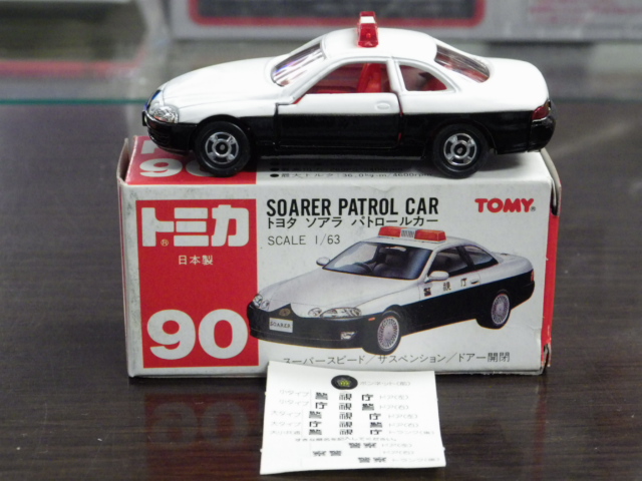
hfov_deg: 22.5
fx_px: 1614
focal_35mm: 87
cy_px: 240
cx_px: 321
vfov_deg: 17.0
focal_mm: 15.6
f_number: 4.4
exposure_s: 1/30
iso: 800
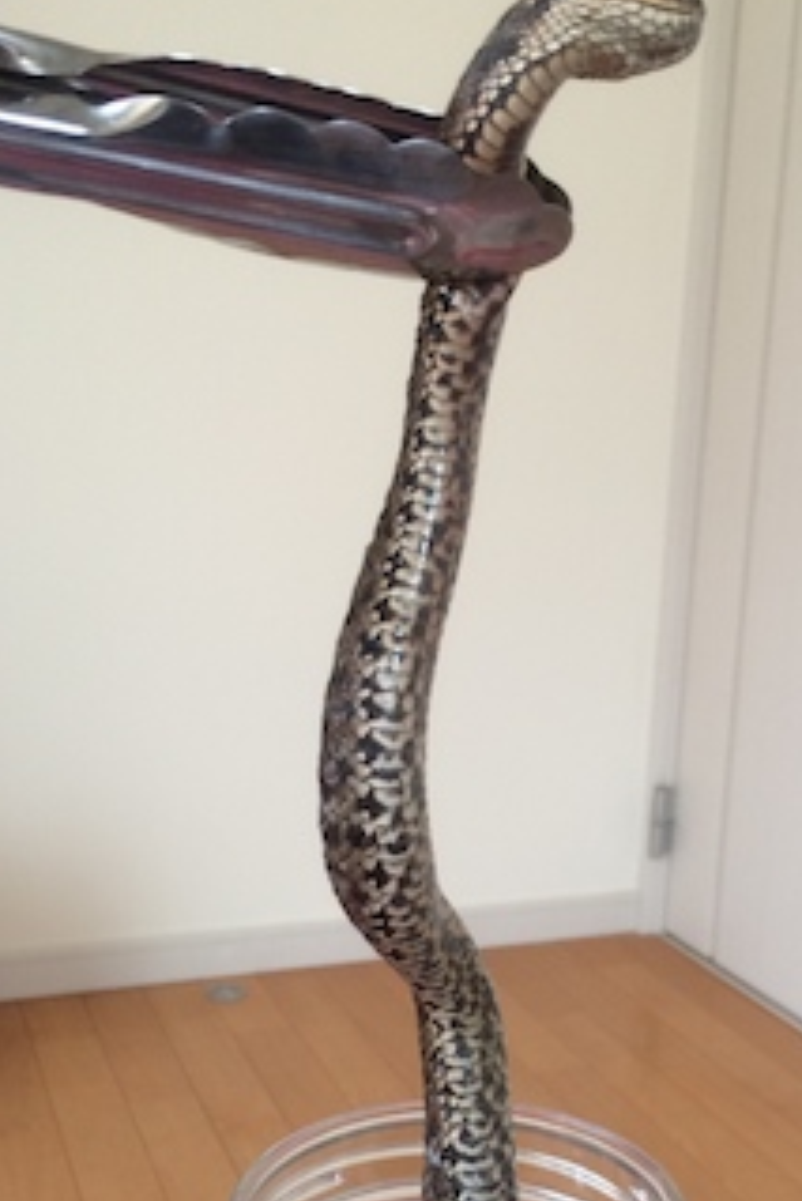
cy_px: 791
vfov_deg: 43.9
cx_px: 512
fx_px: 1469
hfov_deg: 30.4
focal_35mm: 44
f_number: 2.2
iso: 64
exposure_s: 1/30
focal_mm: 4.12
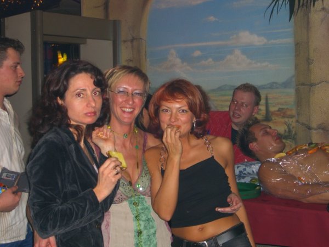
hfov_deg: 33.8
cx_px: 164
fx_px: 542
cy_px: 124
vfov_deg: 25.7
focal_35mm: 57
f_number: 3.6
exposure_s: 1/60
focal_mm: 11.8
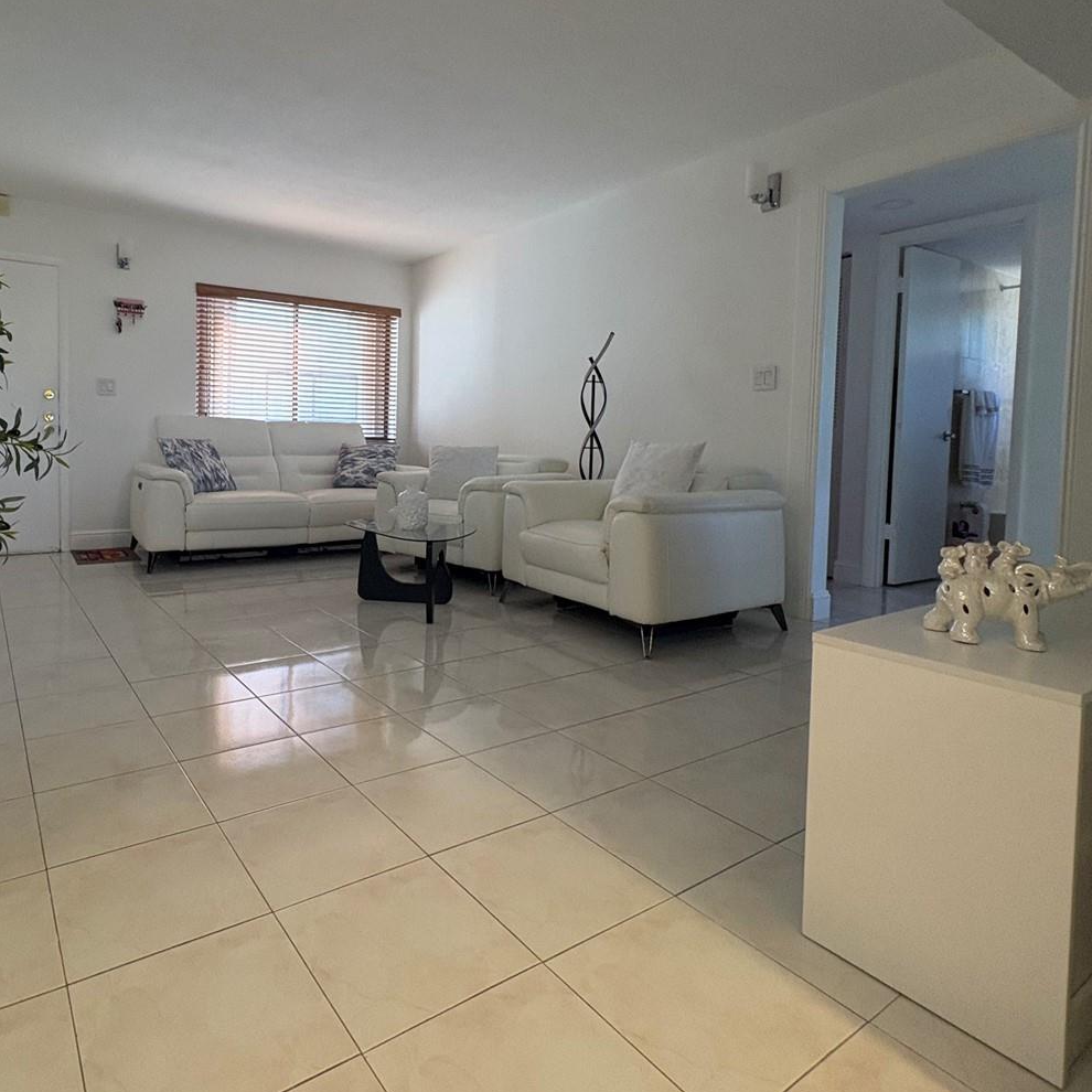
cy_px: 463
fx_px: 714
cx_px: 404
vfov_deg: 74.4
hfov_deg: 73.4
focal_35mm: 20
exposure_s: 1/120
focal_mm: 2.22
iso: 320
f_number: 2.2
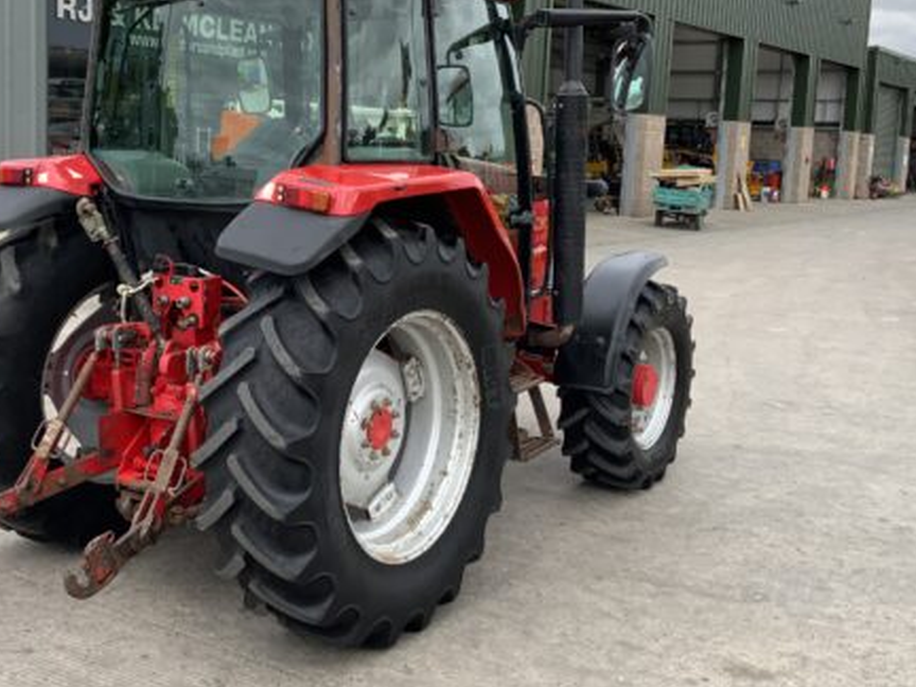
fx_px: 1138
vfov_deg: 33.5
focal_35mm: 43
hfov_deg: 43.7
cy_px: 263
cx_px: 373
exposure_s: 1/635
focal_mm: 3
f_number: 1.8
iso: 16
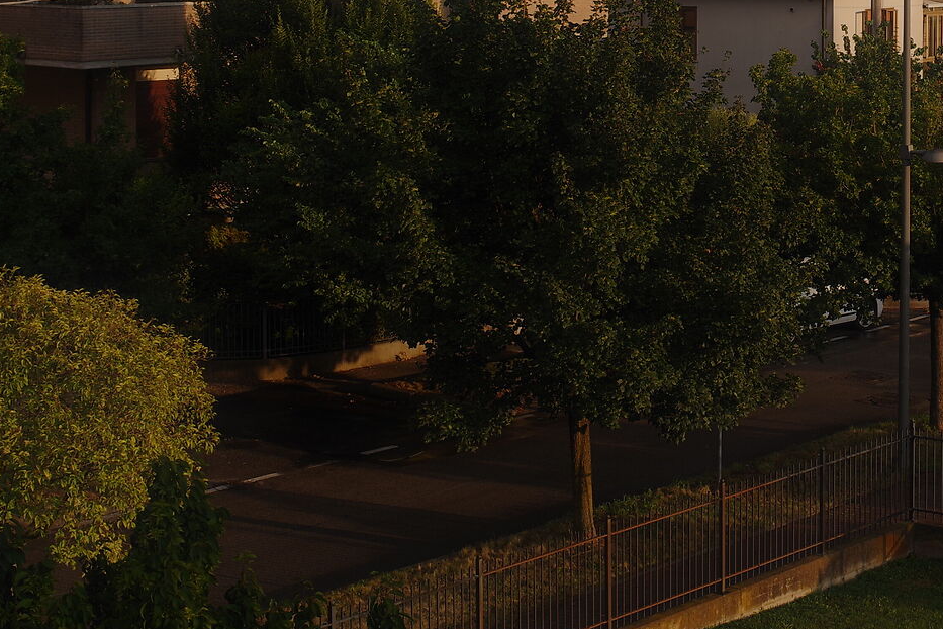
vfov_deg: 14.9
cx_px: 769
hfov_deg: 22.3
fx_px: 2357
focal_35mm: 90
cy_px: -3
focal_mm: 35
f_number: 8
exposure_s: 1/60
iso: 100
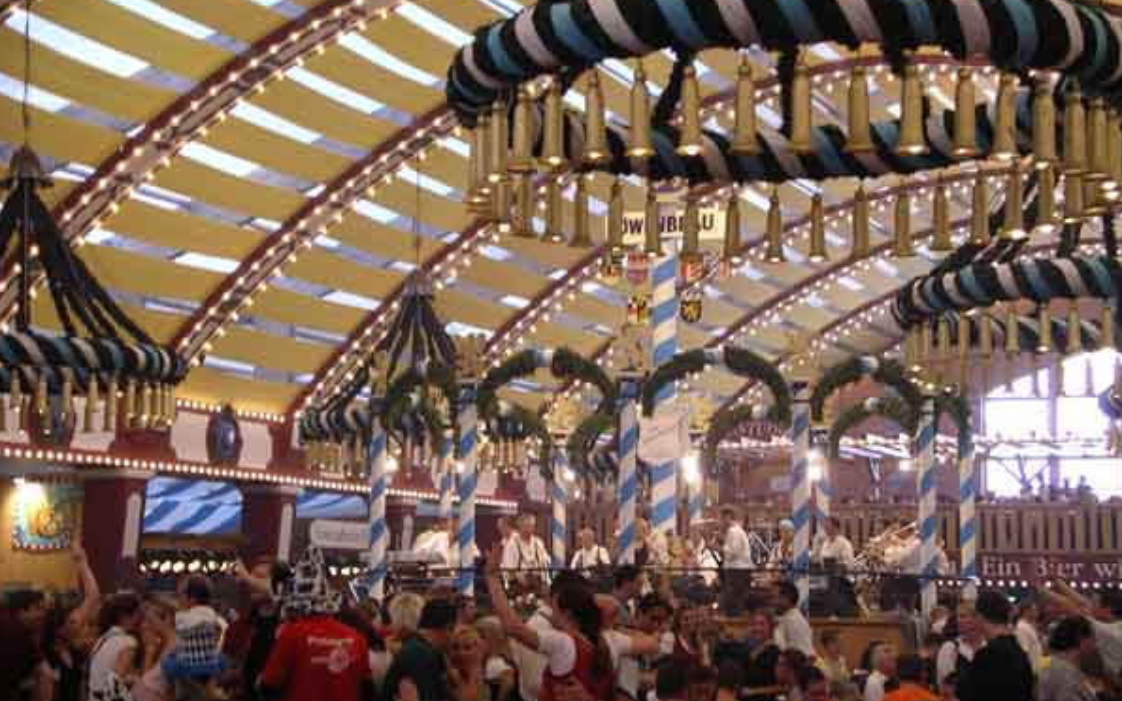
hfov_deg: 26.8
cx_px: 560
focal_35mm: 77
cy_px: 369
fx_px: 2355
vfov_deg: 16.9
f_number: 3.5
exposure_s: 1/57
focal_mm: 14.9
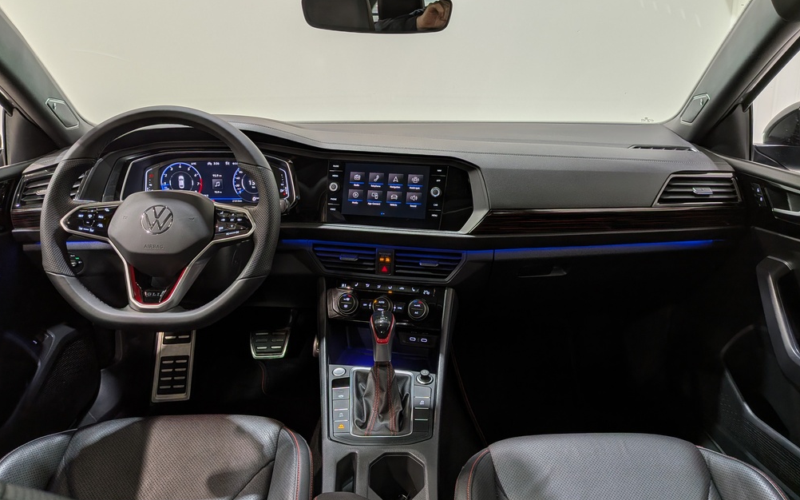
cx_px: 398
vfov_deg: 47.4
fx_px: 567
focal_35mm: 26
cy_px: 209
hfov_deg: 70.4
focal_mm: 4.53
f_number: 1.7
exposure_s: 1/121
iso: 28
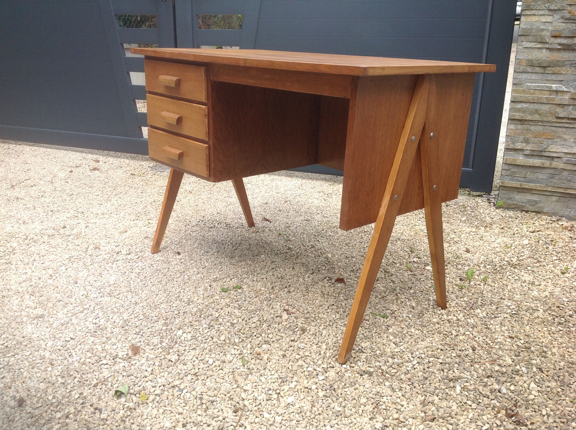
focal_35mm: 35
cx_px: 288
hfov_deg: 52.7
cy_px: 215
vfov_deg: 40.6
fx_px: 582
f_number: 2.4
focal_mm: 4.28
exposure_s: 1/581
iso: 50
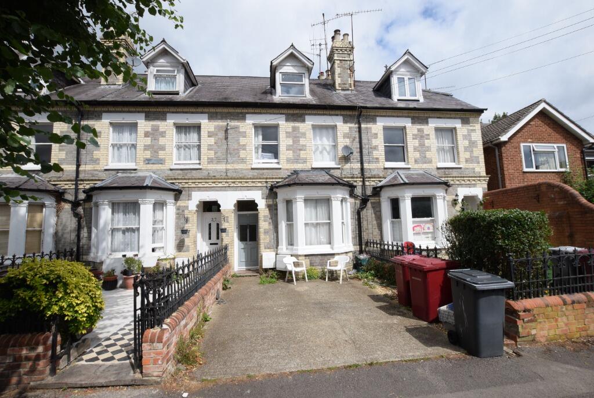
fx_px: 248
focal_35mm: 15
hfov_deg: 100.3
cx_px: 297
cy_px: 199
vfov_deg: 77.5
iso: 800
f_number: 13
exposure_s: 1/1000
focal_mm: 10
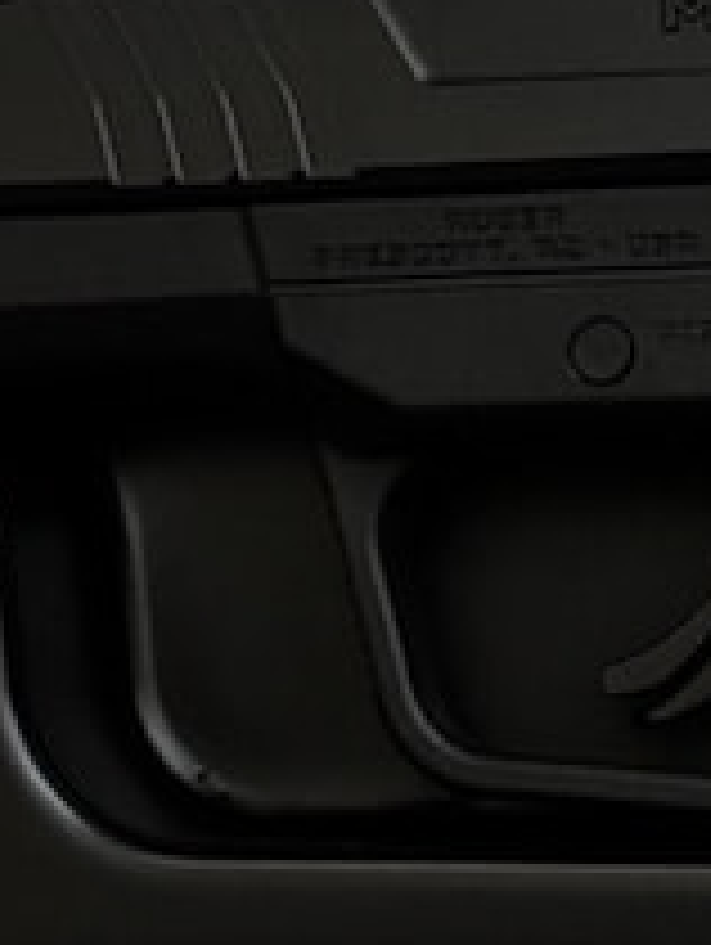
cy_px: -387
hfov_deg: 10.1
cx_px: 702
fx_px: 3990
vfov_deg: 12.9
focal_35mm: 146
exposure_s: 1/29
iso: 1600
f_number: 1.78
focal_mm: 6.76
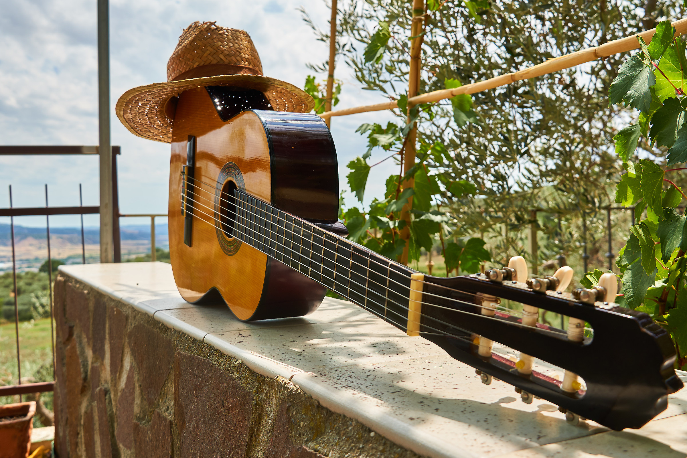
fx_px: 630
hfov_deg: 57.2
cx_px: 344
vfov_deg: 40.0
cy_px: 229
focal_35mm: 33
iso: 100
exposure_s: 1/350
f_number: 5.6
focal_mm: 22
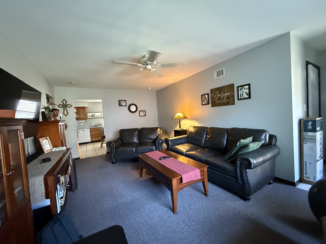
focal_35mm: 14
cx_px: 163
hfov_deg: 102.1
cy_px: 122
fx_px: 132
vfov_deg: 85.7
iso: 1250
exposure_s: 1/40
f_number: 2.2
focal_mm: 2.22
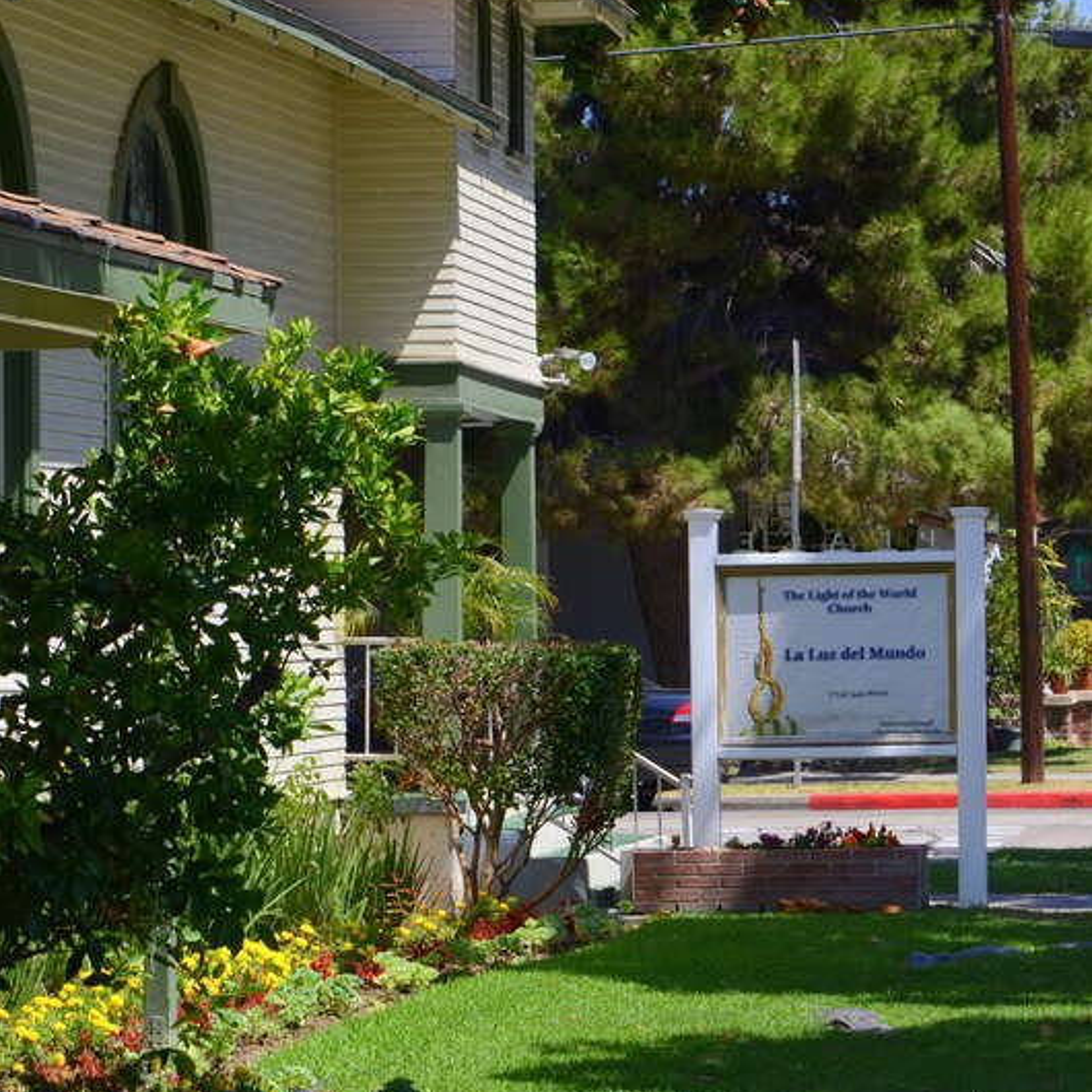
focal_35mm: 164
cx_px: 547
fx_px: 5840
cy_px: 562
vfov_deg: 10.7
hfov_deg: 10.7
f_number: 9
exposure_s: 1/320
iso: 200
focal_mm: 85
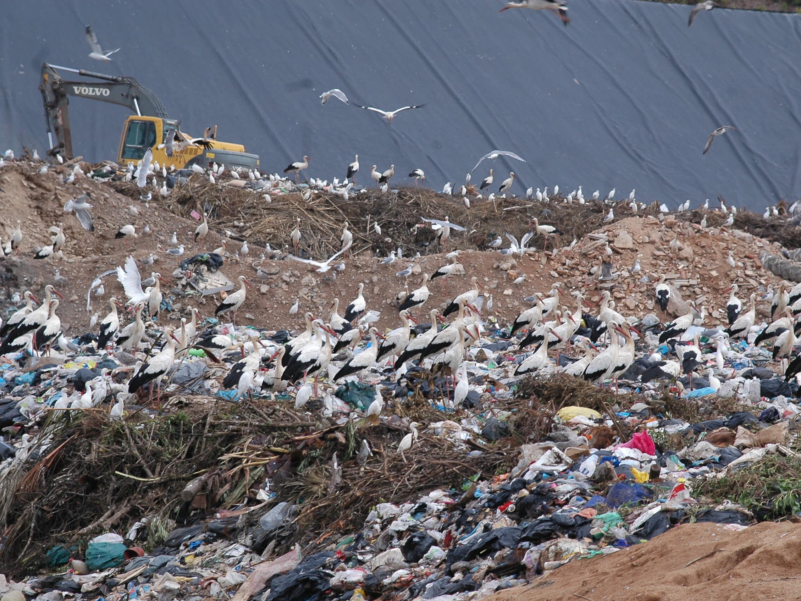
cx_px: 433
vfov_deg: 6.7
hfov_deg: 9.0
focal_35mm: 221
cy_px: 300
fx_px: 5104
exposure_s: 1/250
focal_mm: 135
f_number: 7.1
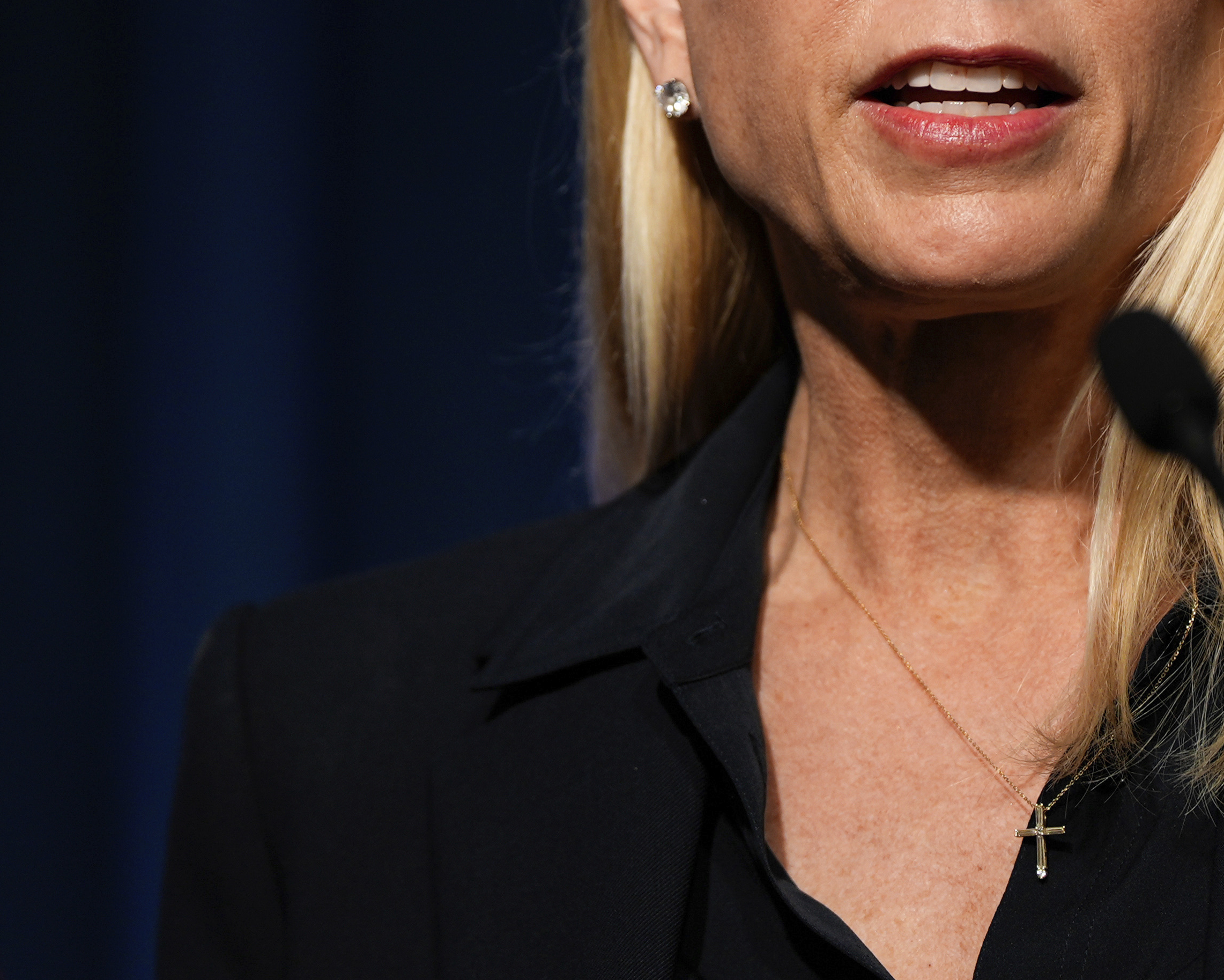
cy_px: 154
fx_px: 17499
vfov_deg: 3.2
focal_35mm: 483
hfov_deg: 4.0
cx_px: 596
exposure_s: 1/500
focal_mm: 200
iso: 250
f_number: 2.8
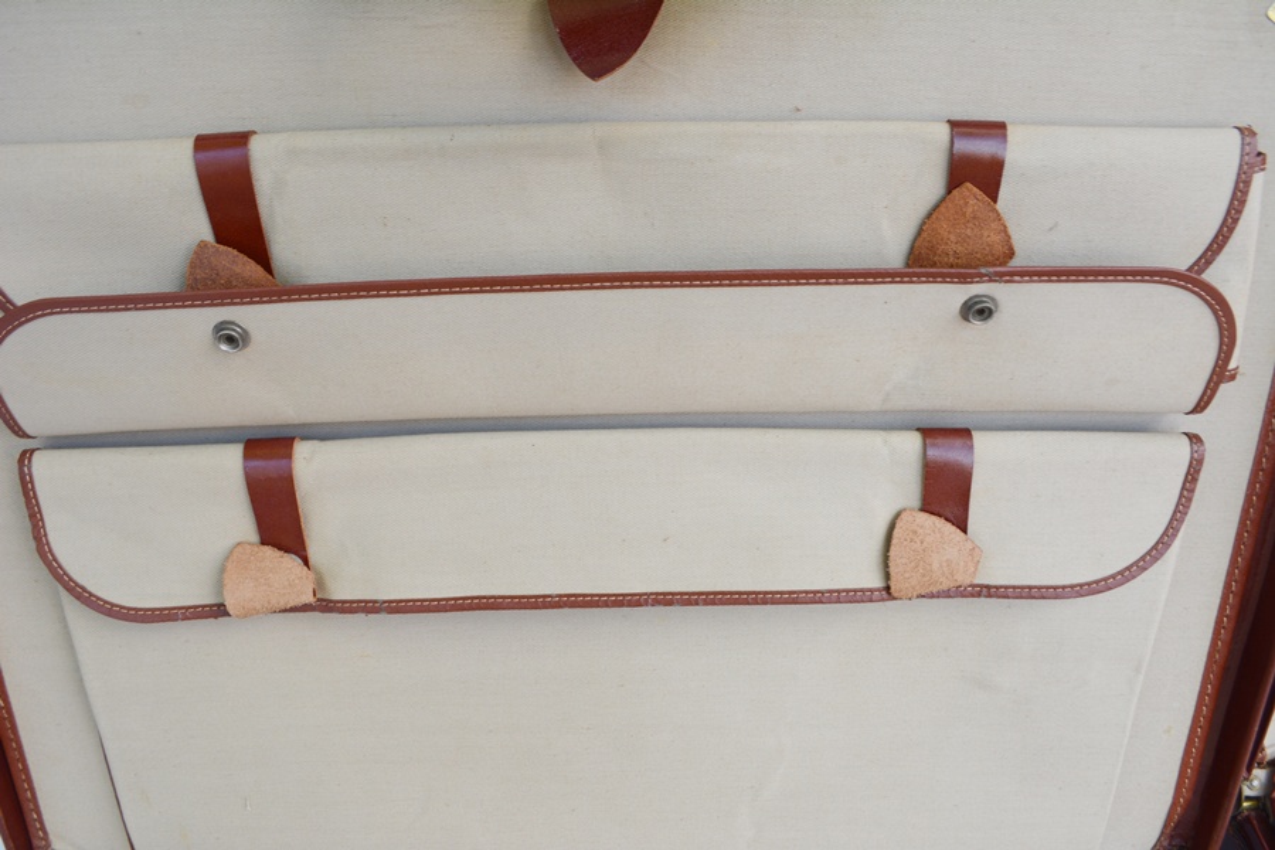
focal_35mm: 27
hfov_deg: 67.4
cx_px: 638
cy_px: 425
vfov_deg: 47.9
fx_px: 956
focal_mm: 18
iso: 200
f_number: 5.6
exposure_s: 1/125
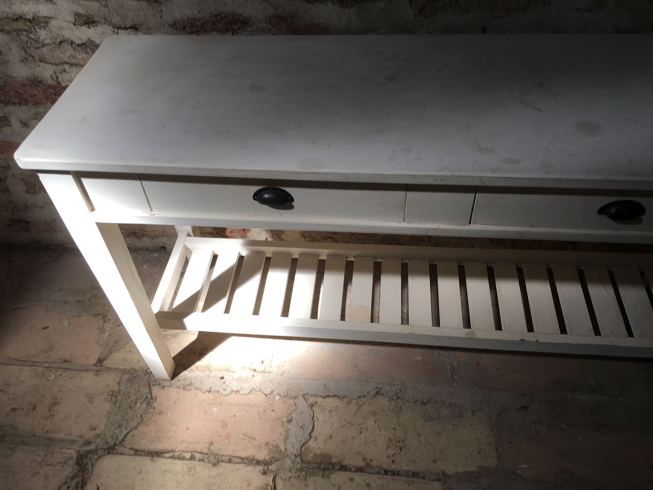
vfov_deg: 48.2
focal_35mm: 29
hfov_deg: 61.7
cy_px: 245
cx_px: 326
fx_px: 547
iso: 25
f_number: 2.2
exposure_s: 1/50
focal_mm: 4.15
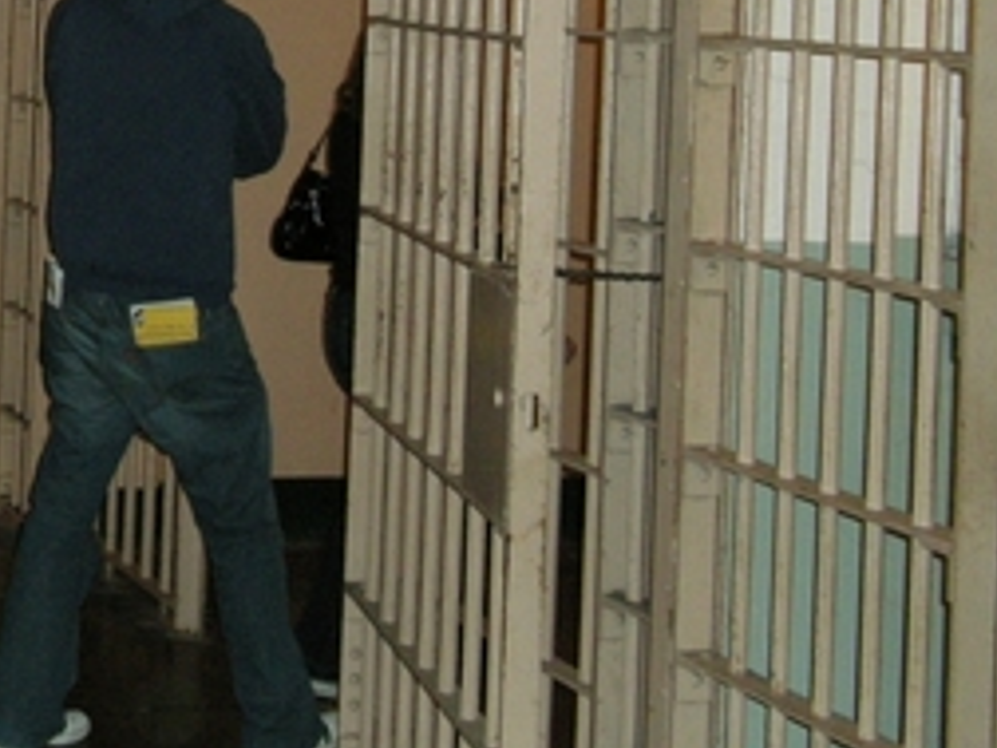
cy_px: -20
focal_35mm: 88
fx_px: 2535
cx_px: -186
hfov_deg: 20.8
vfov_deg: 16.4
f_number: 2.8
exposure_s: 1/60
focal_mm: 7.9
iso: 535
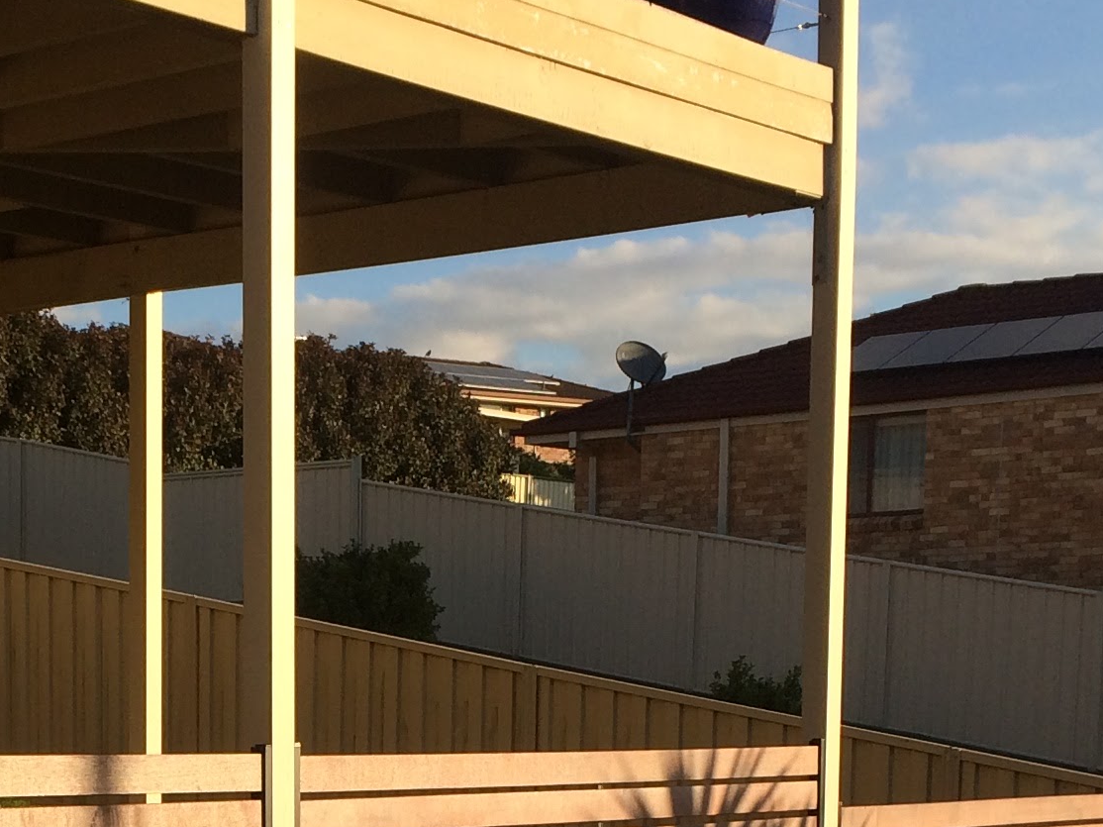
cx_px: 93
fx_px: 2708
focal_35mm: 85
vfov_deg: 16.5
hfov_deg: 22.4
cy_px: 1034
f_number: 2.2
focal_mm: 4.15
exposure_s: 1/1414
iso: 32
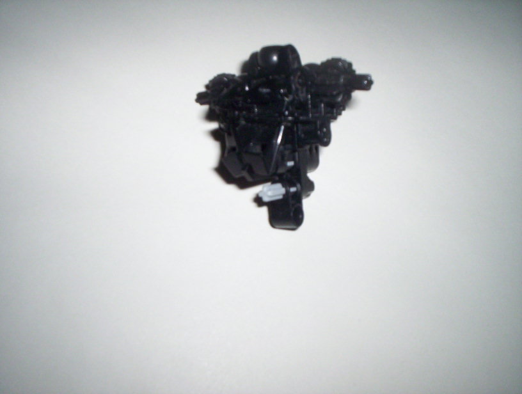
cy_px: 197
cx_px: 261
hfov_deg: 48.9
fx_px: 574
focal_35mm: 38
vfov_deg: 37.9
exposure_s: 1/60
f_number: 4.5
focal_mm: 4.99
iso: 140
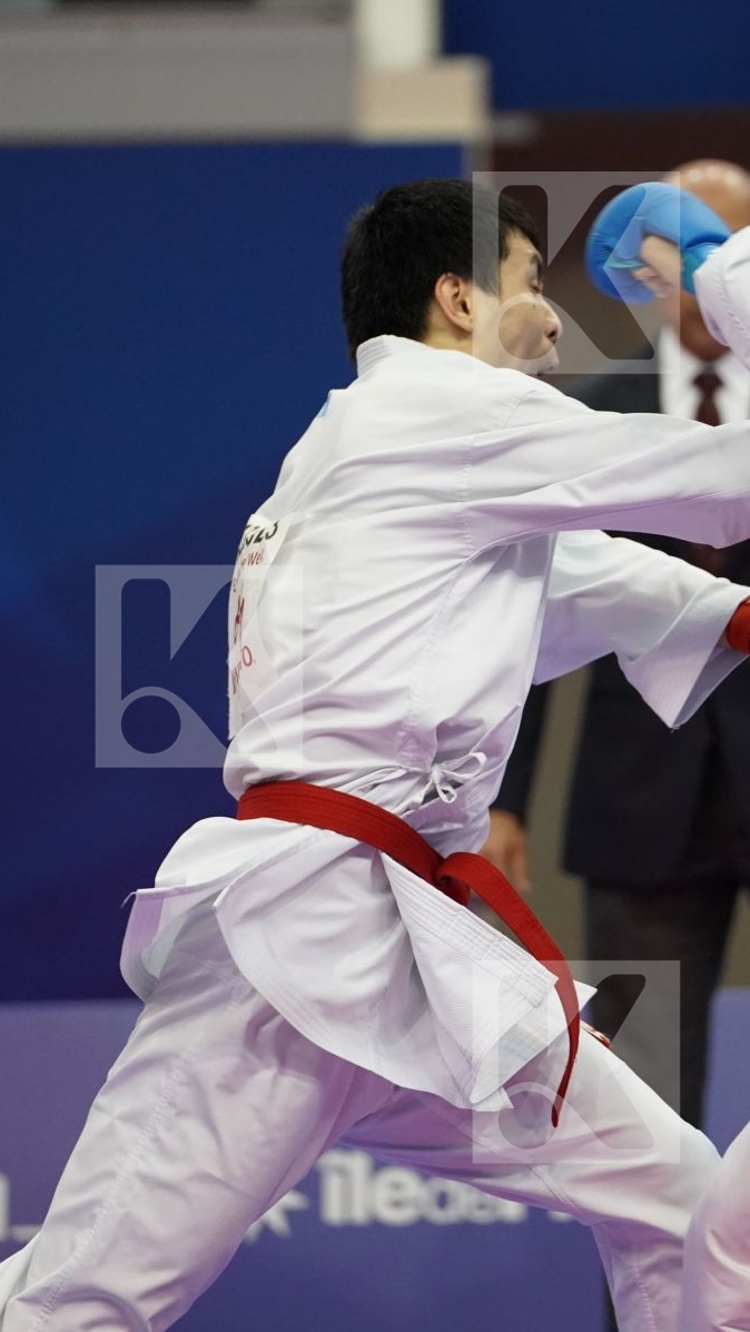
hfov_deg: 4.3
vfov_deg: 7.6
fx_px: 10068
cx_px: 576
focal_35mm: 285
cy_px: 667
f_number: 2.8
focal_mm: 181
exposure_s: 1/1000
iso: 3200
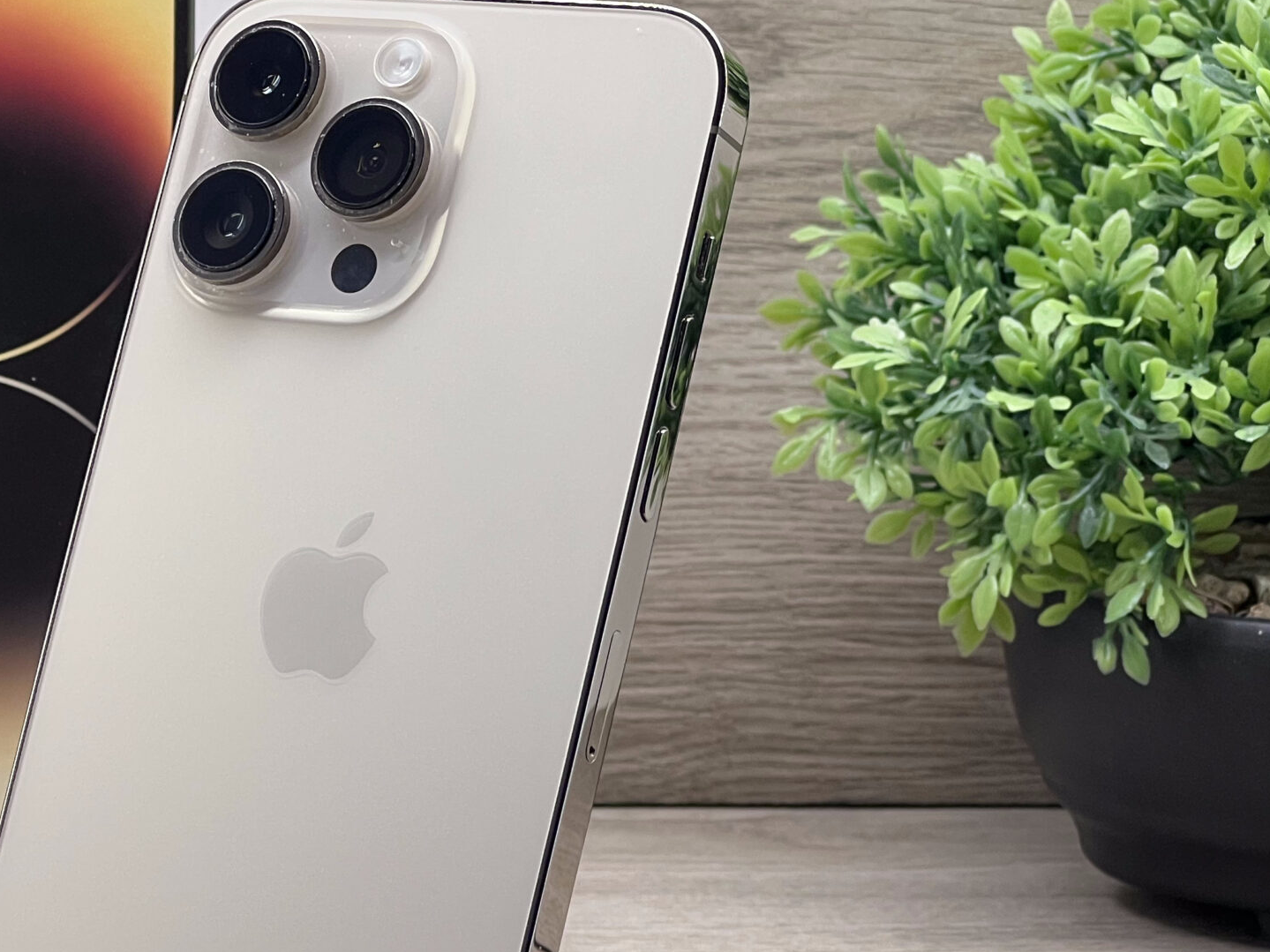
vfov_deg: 10.8
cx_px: 406
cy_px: 588
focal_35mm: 137
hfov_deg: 14.4
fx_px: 5026
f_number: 2.8
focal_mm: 9
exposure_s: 1/100
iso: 64
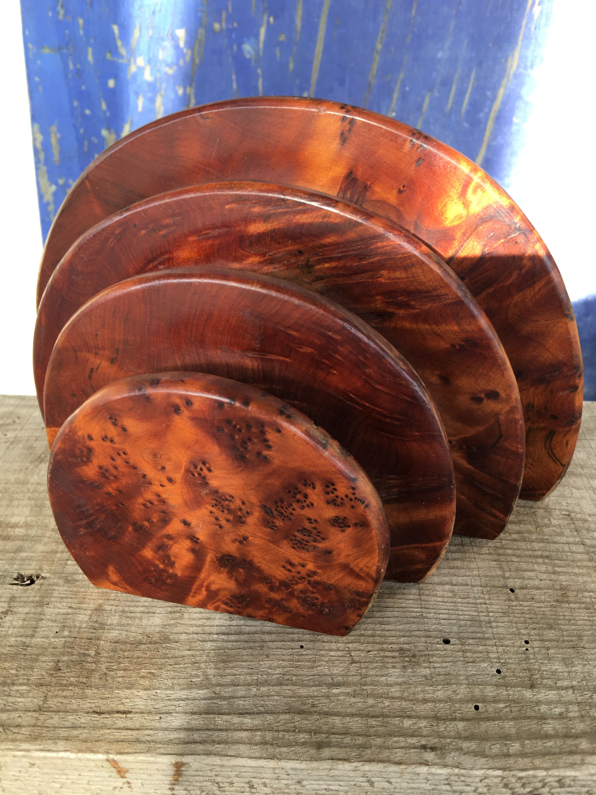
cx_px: 298
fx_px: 666
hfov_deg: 48.2
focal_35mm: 29
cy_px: 398
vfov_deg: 61.7
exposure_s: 1/50
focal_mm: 4.15
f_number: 2.2
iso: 25
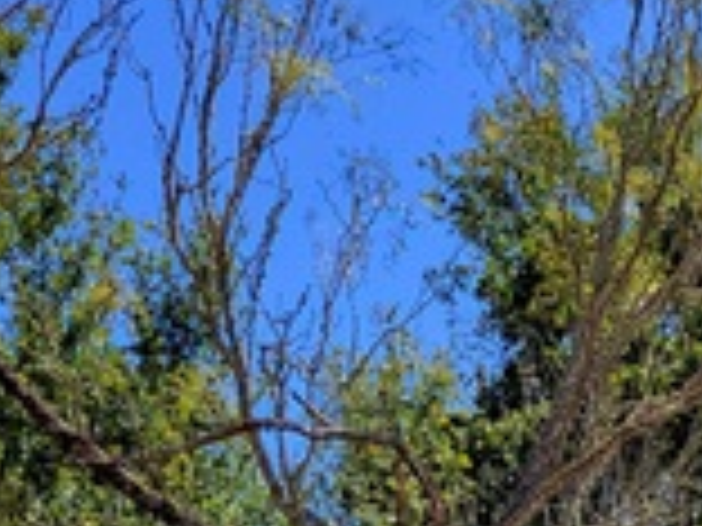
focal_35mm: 107
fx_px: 2170
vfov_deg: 12.3
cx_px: 1080
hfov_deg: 16.6
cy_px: 1030
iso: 40
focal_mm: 5.4
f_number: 1.8
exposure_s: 1/1250
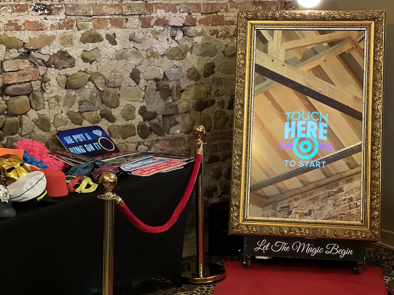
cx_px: 197
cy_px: 148
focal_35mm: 77
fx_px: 876
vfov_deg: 19.1
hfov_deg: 25.3
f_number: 2.8
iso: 400
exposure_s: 1/20
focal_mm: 9
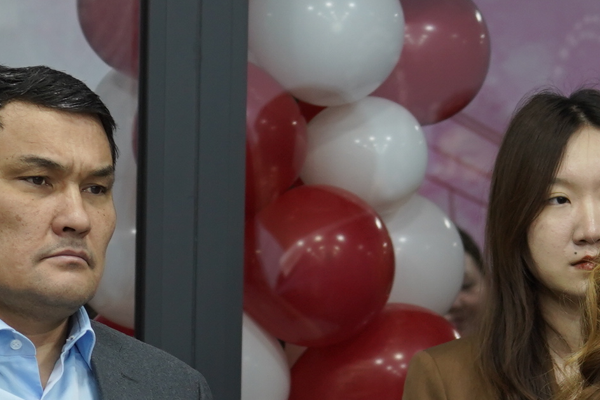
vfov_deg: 4.7
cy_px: 521
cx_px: 536
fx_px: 4865
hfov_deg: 7.0
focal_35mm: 292
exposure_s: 1/80
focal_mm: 70
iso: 500
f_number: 4
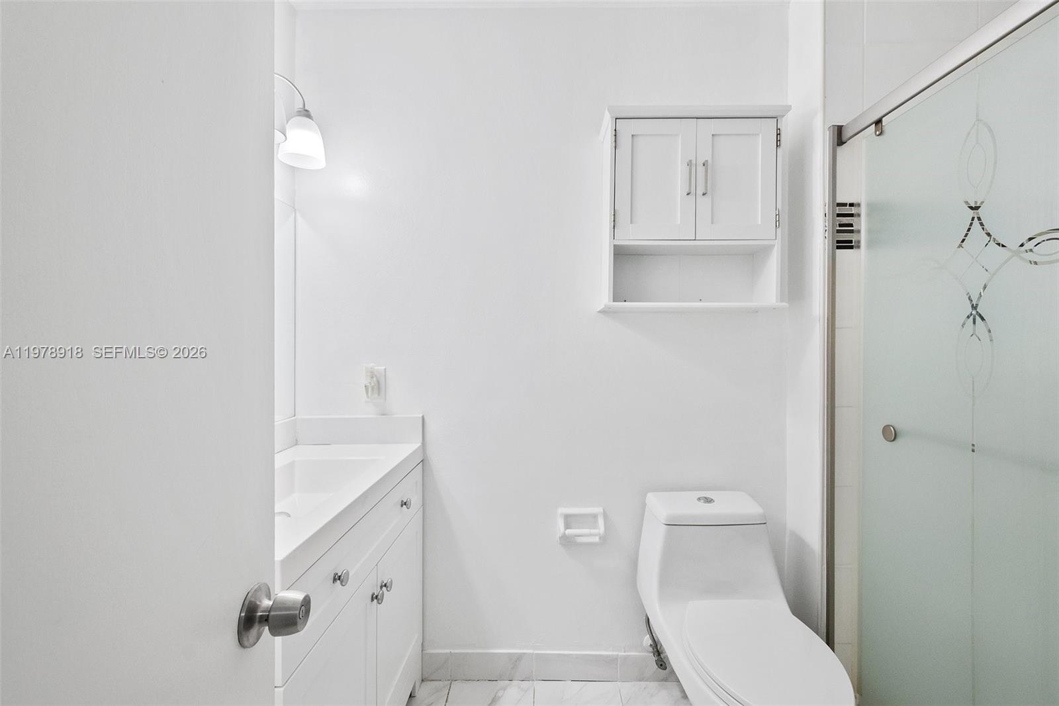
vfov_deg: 77.3
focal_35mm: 15
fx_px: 441
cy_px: 353
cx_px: 530
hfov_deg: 100.4
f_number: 8
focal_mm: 10
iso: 450
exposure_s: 1/15
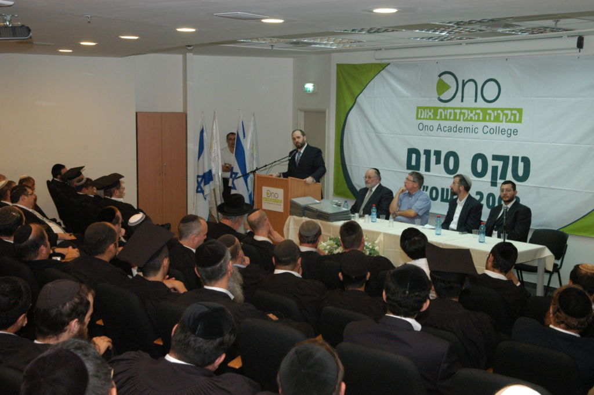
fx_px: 767
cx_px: 297
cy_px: 198
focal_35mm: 46
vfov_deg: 28.9
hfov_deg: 42.4
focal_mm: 31
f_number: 6.3
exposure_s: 1/50
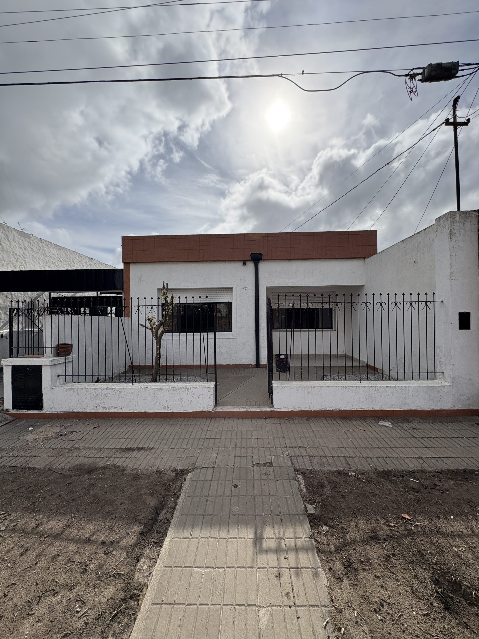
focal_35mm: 14
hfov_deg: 85.7
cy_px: 320
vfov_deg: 102.1
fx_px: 258
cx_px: 240
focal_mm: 2.22
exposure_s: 1/4132
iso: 64
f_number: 2.2
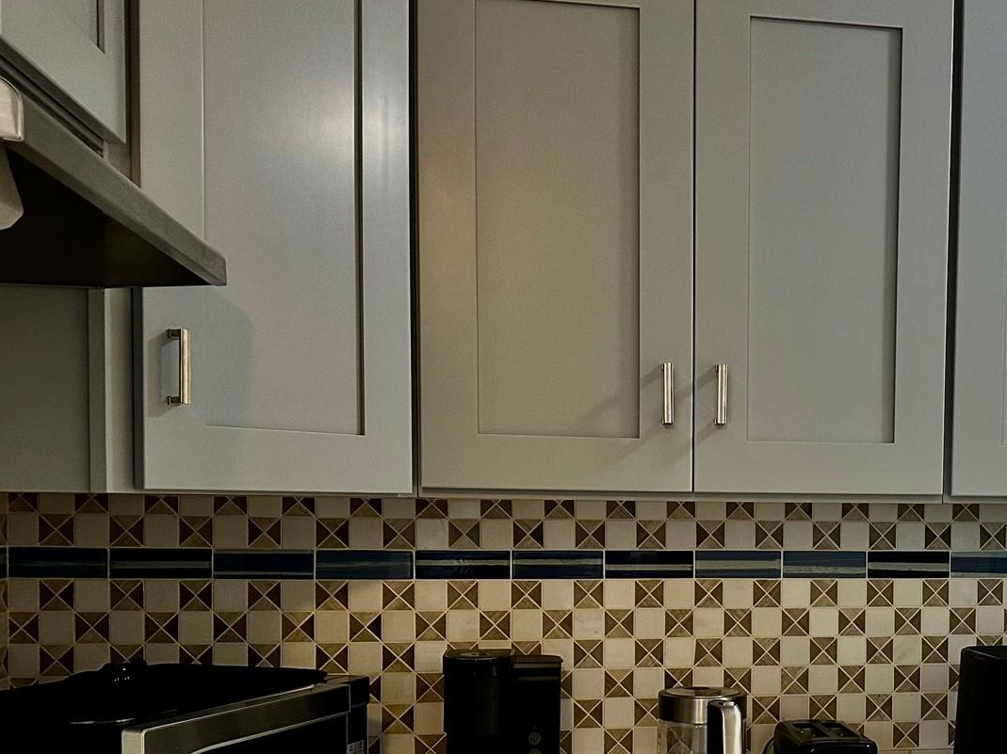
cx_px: 798
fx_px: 1338
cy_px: 559
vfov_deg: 31.0
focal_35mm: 46
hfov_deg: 39.7
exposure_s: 1/60
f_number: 1.78
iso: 320
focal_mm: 6.86
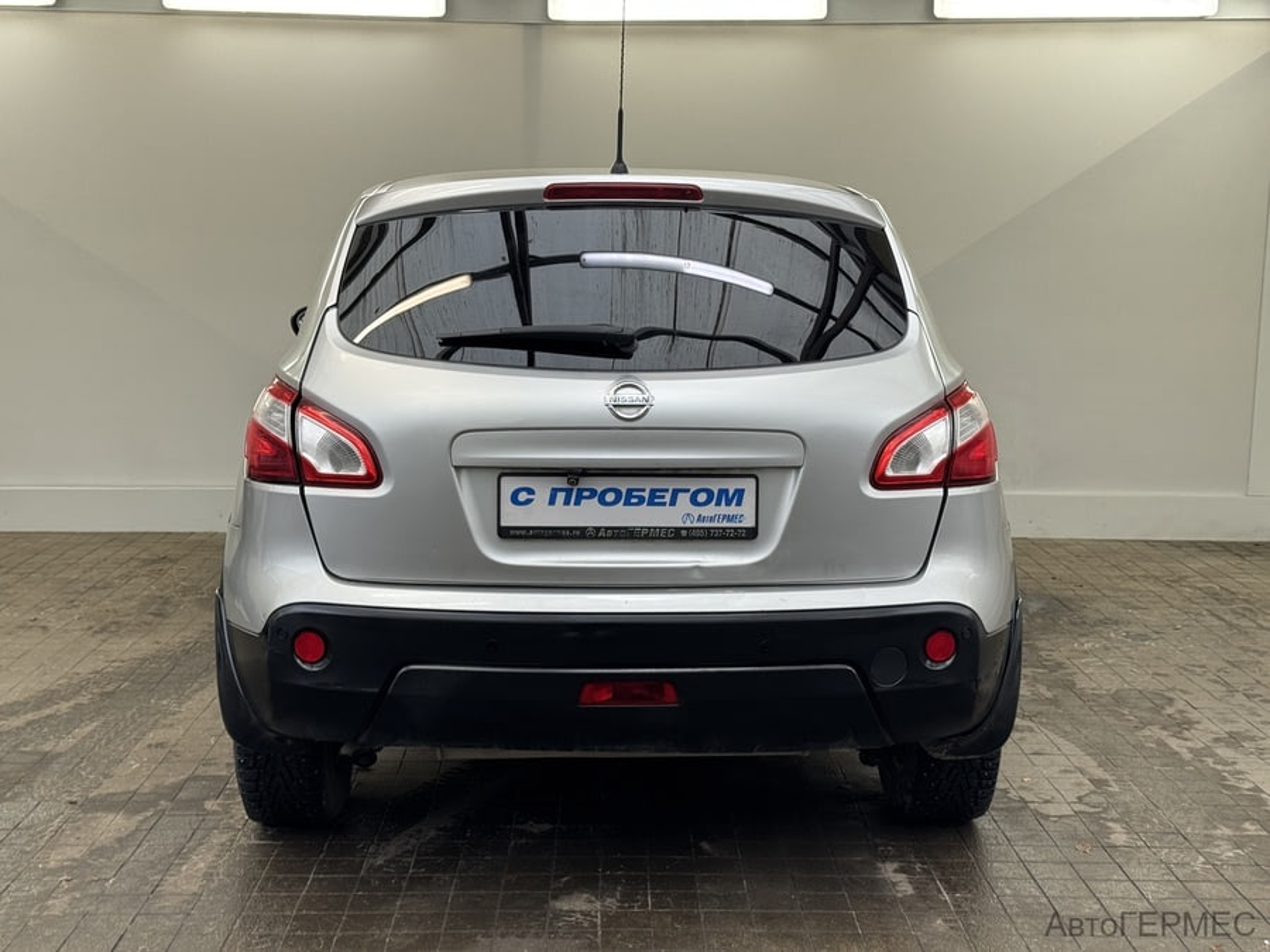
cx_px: 635
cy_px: 476
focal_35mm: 48
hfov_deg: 39.7
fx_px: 1761
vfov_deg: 30.3
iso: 50
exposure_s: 1/188
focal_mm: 6.76
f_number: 1.78
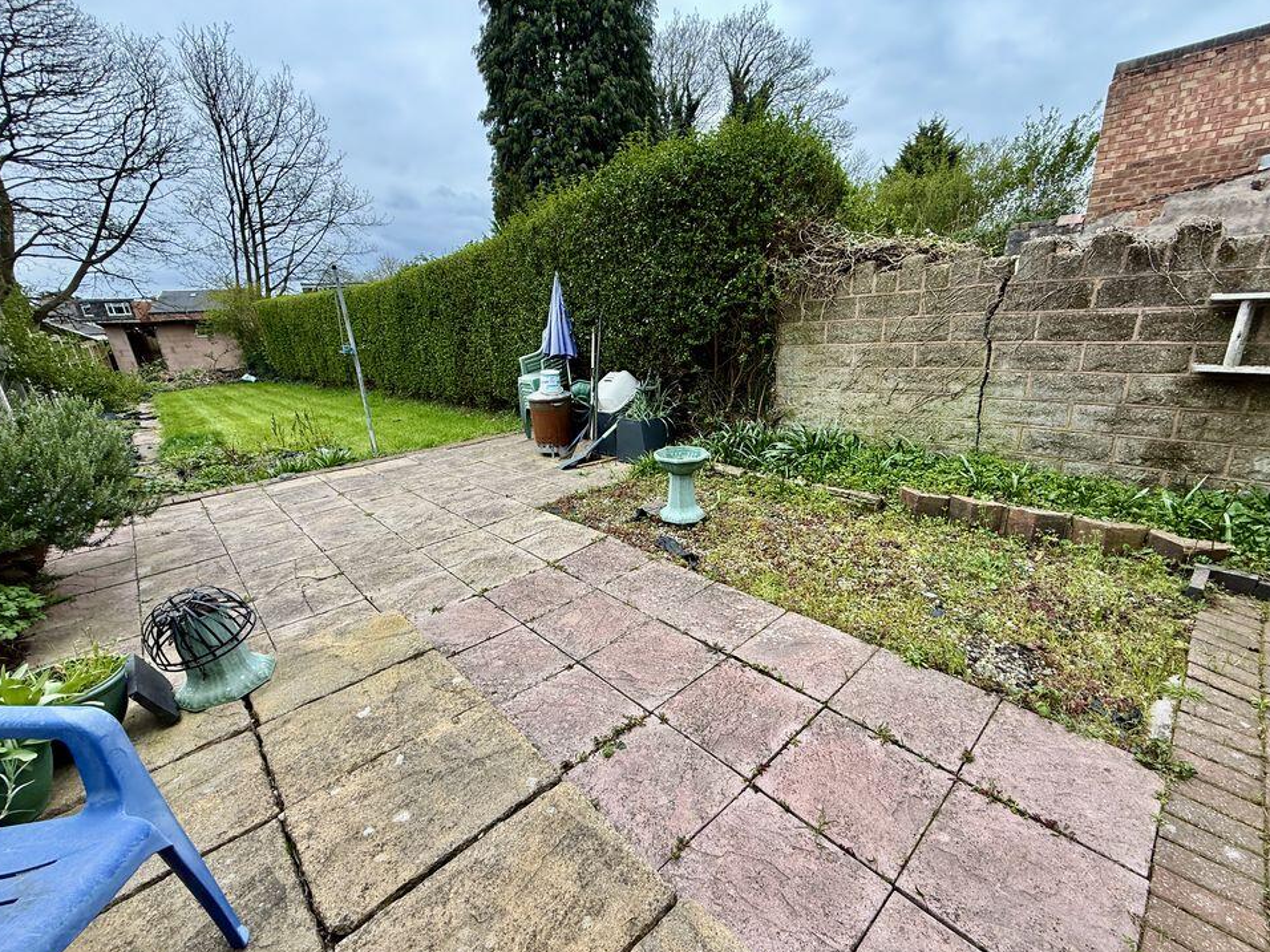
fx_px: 550
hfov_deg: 98.1
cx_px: 662
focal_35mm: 15
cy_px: 502
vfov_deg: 81.7
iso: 50
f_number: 2.2
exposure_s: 1/133
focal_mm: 2.22
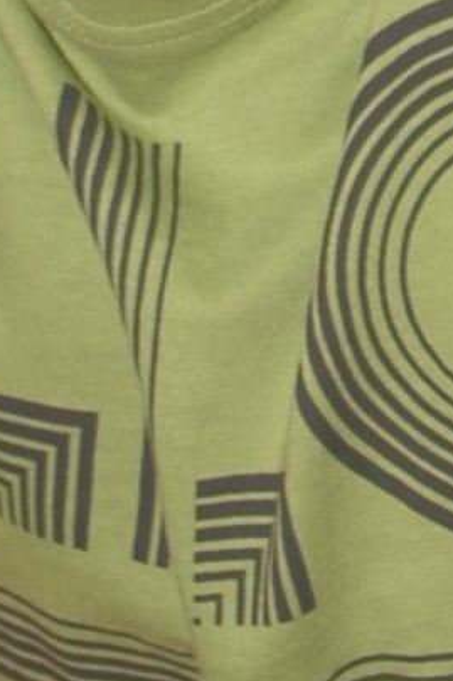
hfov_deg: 3.6
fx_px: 7171
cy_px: -309
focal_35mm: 379
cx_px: 313
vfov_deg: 5.4
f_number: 4.8
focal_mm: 34
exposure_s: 1/60
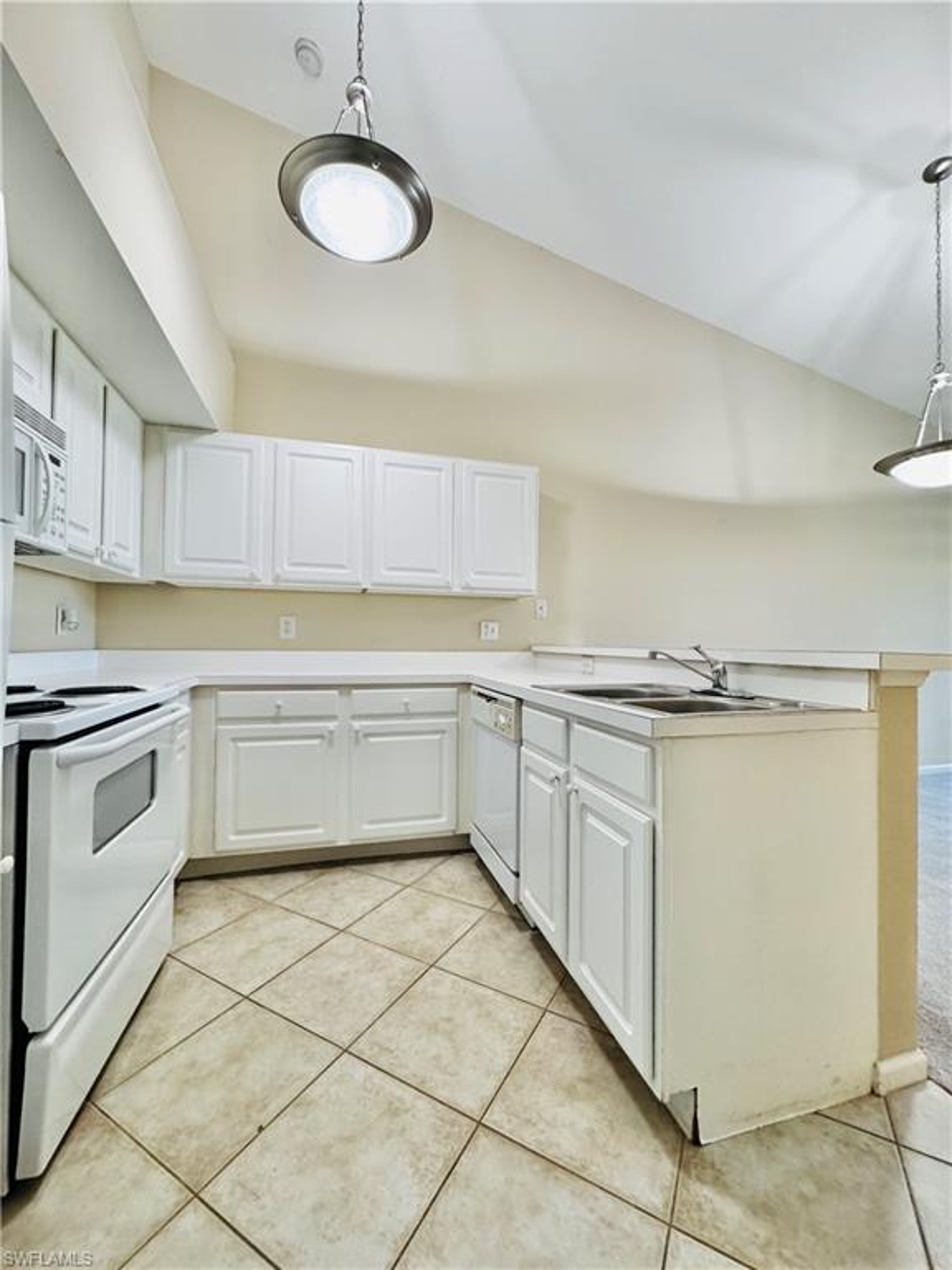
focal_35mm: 14
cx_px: 476
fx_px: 513
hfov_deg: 85.7
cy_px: 635
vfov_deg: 102.1
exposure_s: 1/120
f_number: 2.2
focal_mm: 2.22
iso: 320
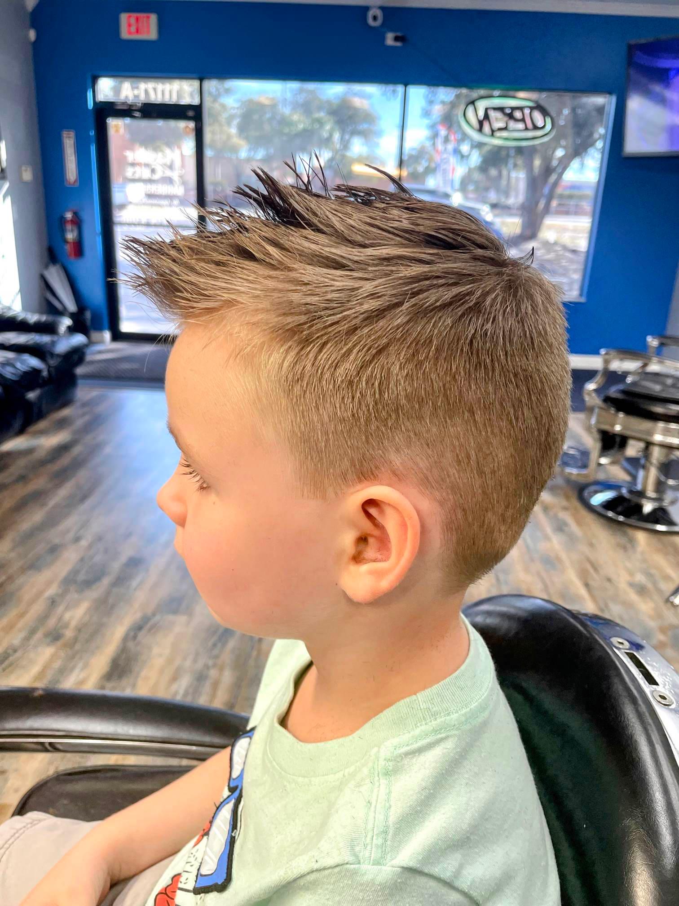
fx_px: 680
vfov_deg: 67.3
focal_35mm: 26
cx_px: 340
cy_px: 453
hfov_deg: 53.1
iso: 80
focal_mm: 4.2
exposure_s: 1/120
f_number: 1.6
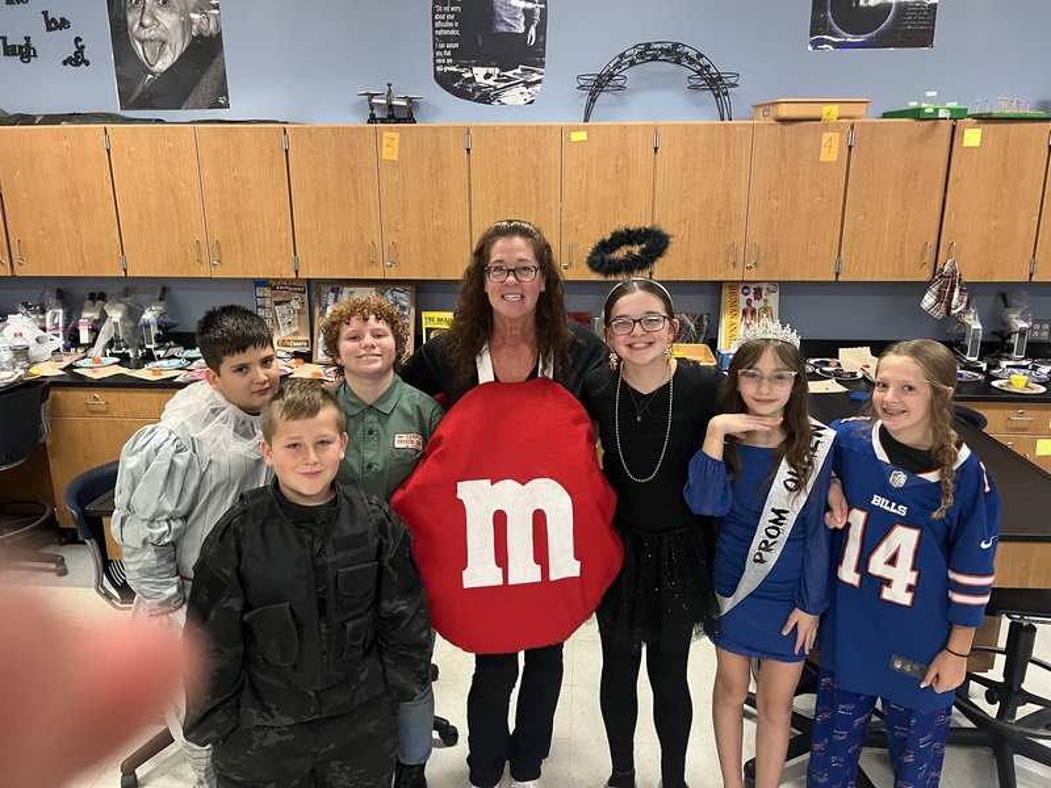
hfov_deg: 67.3
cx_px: 526
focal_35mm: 26
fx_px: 789
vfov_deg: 53.1
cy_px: 394
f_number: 1.6
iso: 400
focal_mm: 5.1
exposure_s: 1/60
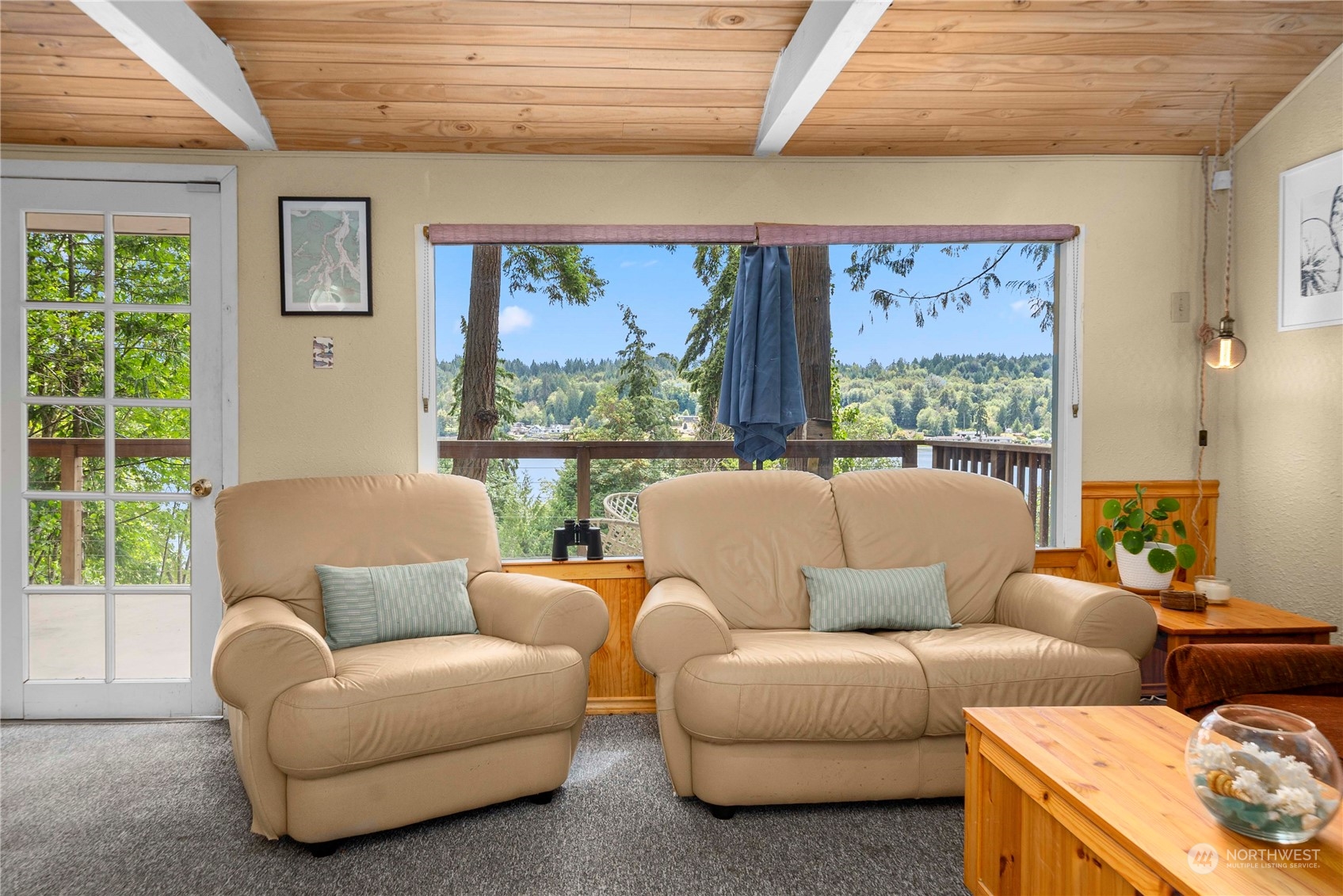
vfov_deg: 53.2
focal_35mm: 24
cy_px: 448
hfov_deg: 73.7
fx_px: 896
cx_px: 672
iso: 1000
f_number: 7.1
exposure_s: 1/25
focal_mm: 24
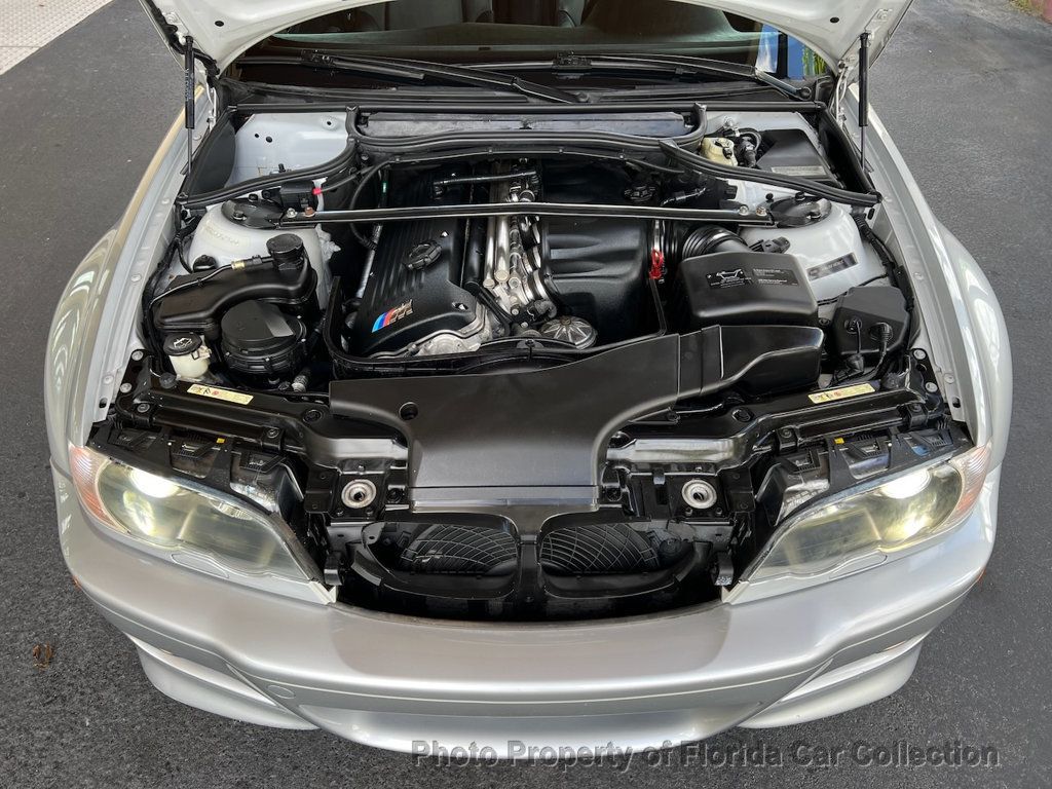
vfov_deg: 53.1
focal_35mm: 26
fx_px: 790
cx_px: 526
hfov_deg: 67.3
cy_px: 394
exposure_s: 1/188
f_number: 1.5
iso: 40
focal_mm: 5.7
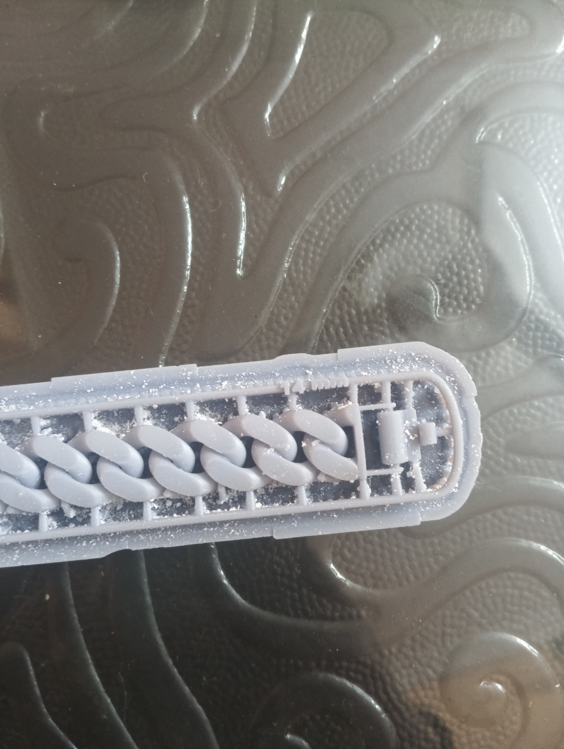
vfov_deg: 63.4
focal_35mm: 28
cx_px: 282
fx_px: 607
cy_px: 374
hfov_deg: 49.9
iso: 1232
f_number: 1.8
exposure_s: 1/25
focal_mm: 4.22
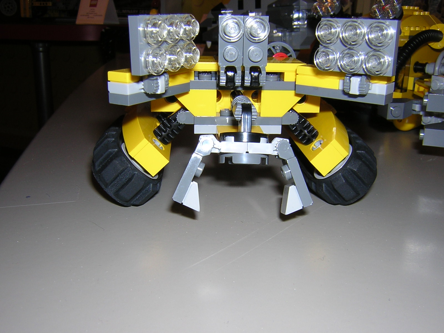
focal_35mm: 36
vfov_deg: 39.7
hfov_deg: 51.4
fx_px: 462
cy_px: 166
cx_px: 222
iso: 100
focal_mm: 4.7
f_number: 5.2
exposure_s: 1/60.1
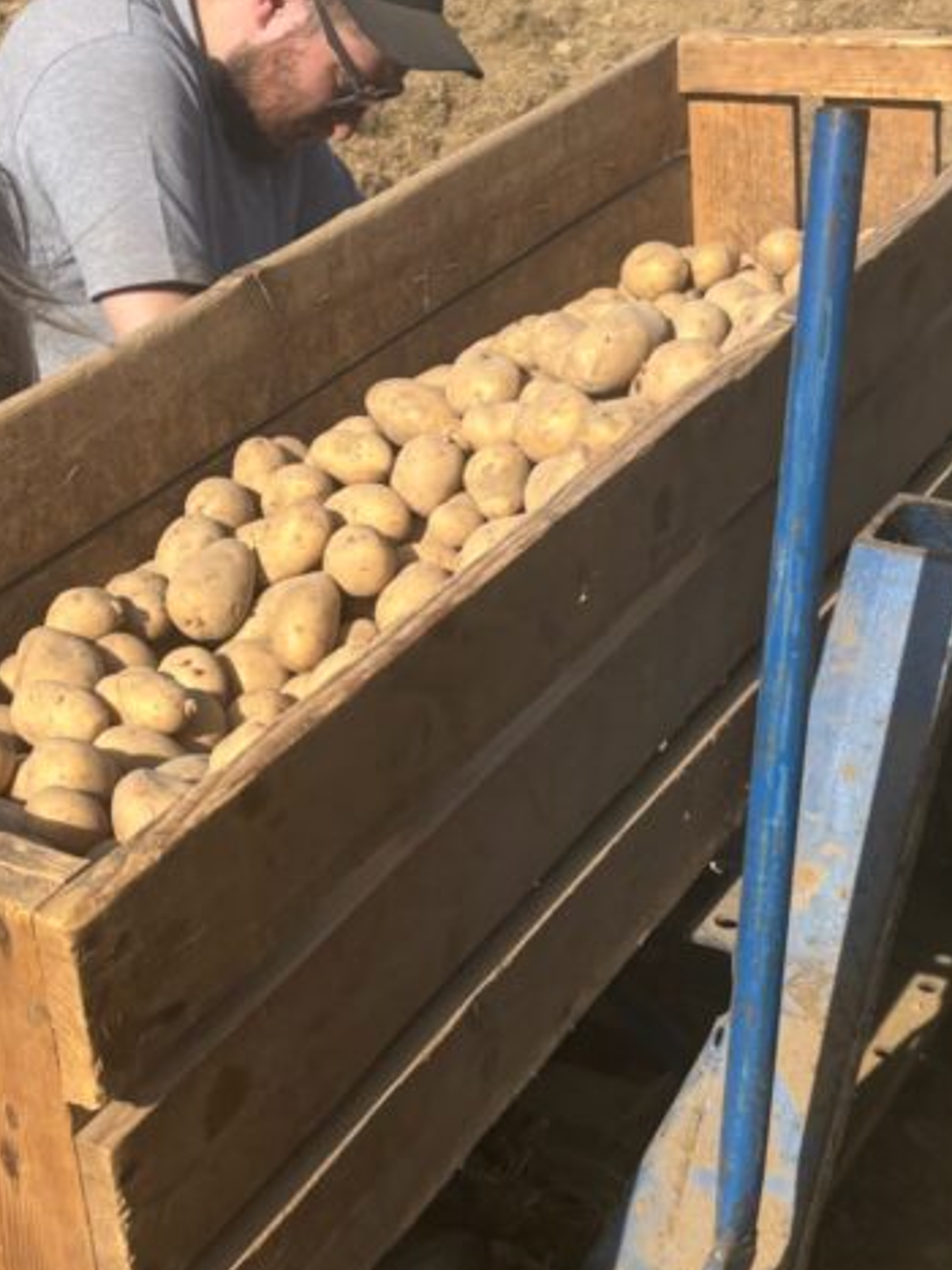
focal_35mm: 57
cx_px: 245
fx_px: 2091
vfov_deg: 33.8
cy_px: 680
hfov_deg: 25.4
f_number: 1.6
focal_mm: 5.96
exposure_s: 1/1984
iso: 50
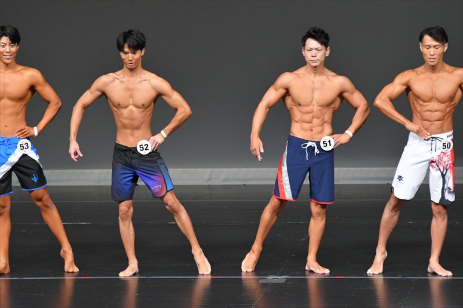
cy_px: 154
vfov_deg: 4.4
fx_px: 4049
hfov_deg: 6.5
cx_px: 232
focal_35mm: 315
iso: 4000
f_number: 5.6
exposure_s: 1/400
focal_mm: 210
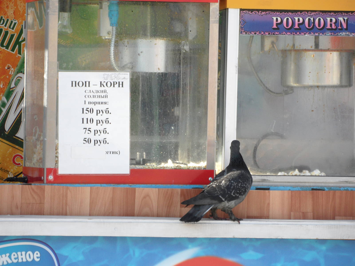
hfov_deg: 5.5
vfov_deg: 4.1
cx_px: 178
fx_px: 3692
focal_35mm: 360
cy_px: 133
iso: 100
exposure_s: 1/90
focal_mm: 58.5
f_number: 5.8
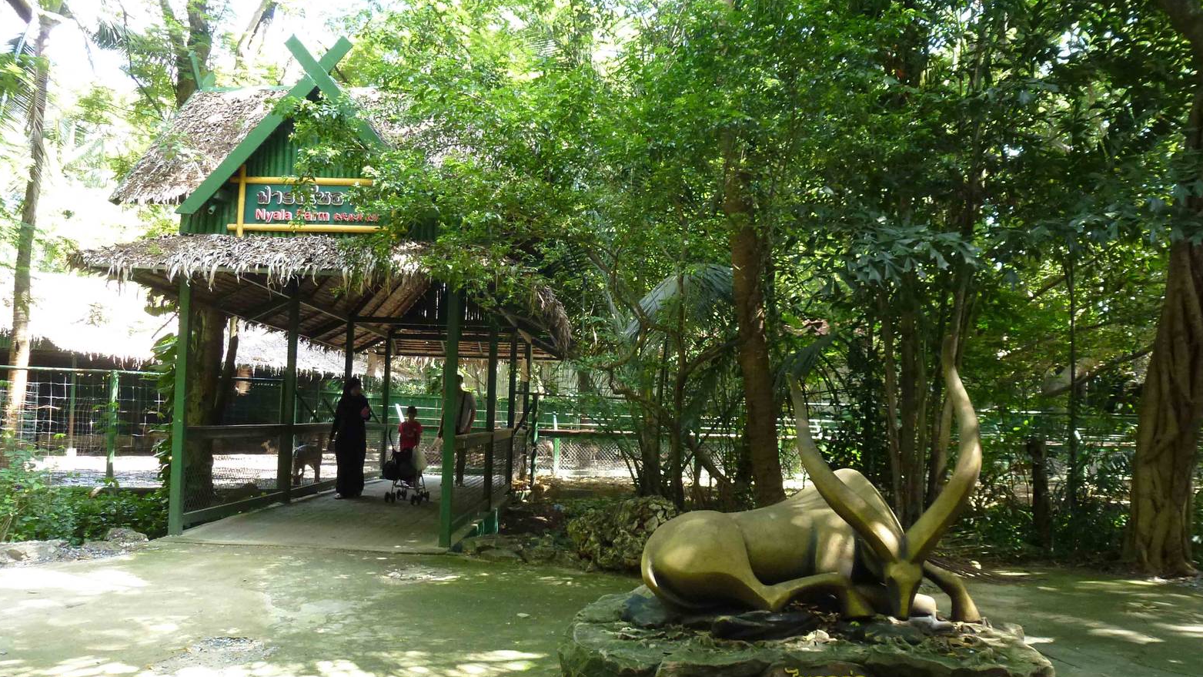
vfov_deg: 40.0
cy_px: 396
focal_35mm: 29
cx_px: 593
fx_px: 925
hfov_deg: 66.1
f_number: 3.4
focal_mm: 4.7
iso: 250
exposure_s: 1/60
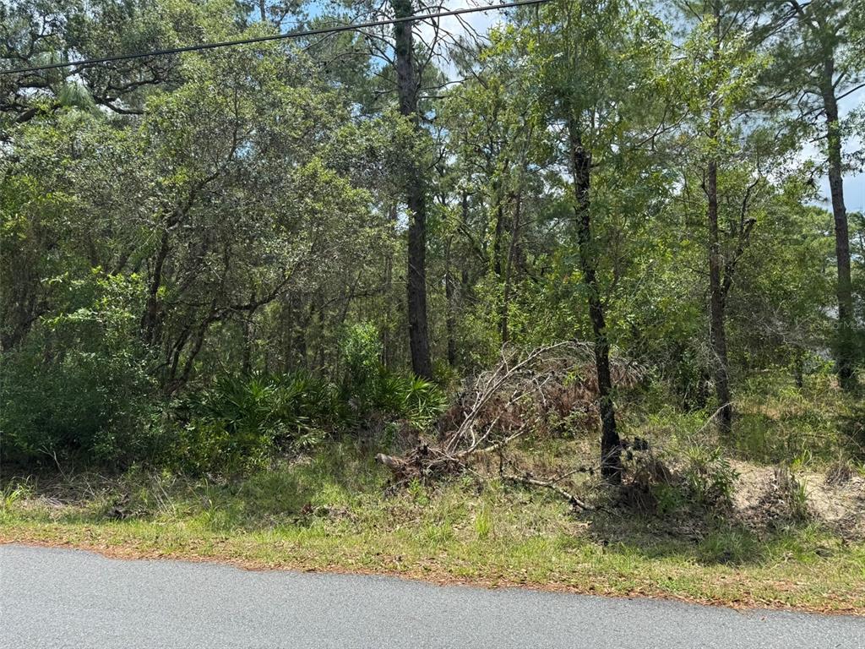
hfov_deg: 71.6
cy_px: 324
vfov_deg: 56.8
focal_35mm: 24
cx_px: 432
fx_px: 600
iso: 80
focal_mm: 6.76
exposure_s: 1/1923
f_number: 1.78
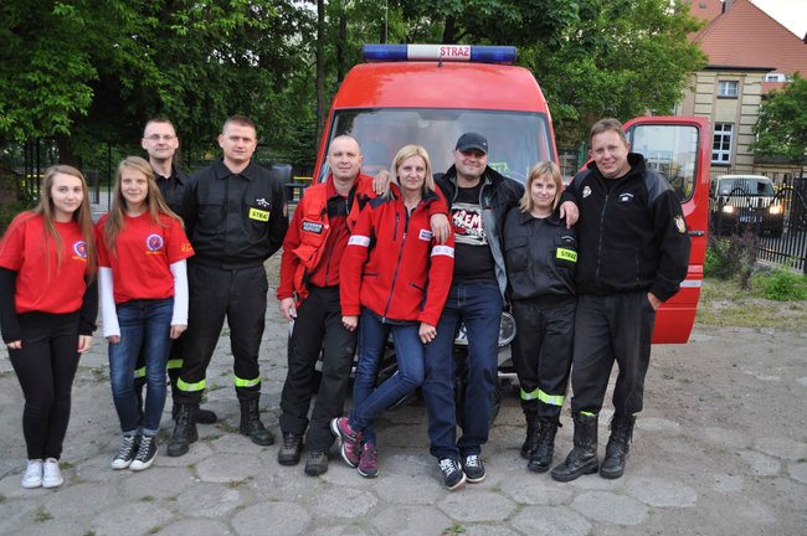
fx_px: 739
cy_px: 268
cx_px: 404
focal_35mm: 33
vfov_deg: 39.9
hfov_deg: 57.3
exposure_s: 1/125
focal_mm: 22
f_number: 3.8
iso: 500
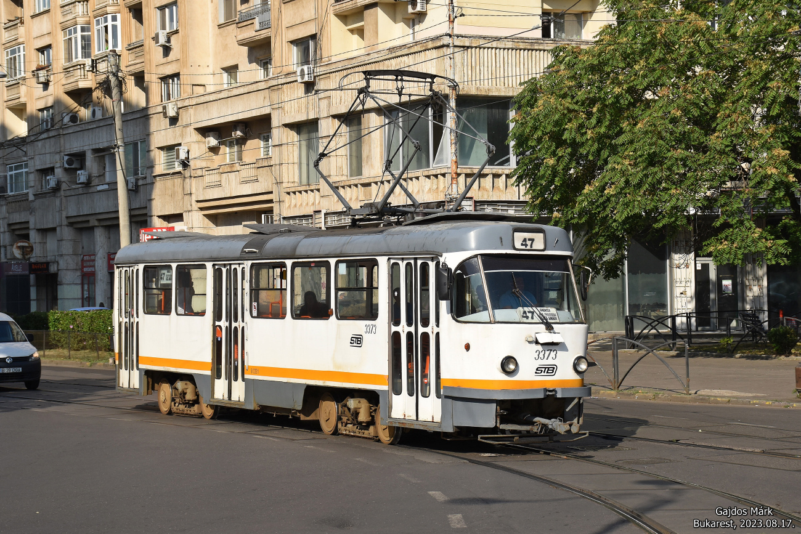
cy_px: 267
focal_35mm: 72
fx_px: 1602
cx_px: 400
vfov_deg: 18.9
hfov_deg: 28.1
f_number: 8
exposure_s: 1/800
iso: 200
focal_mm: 48
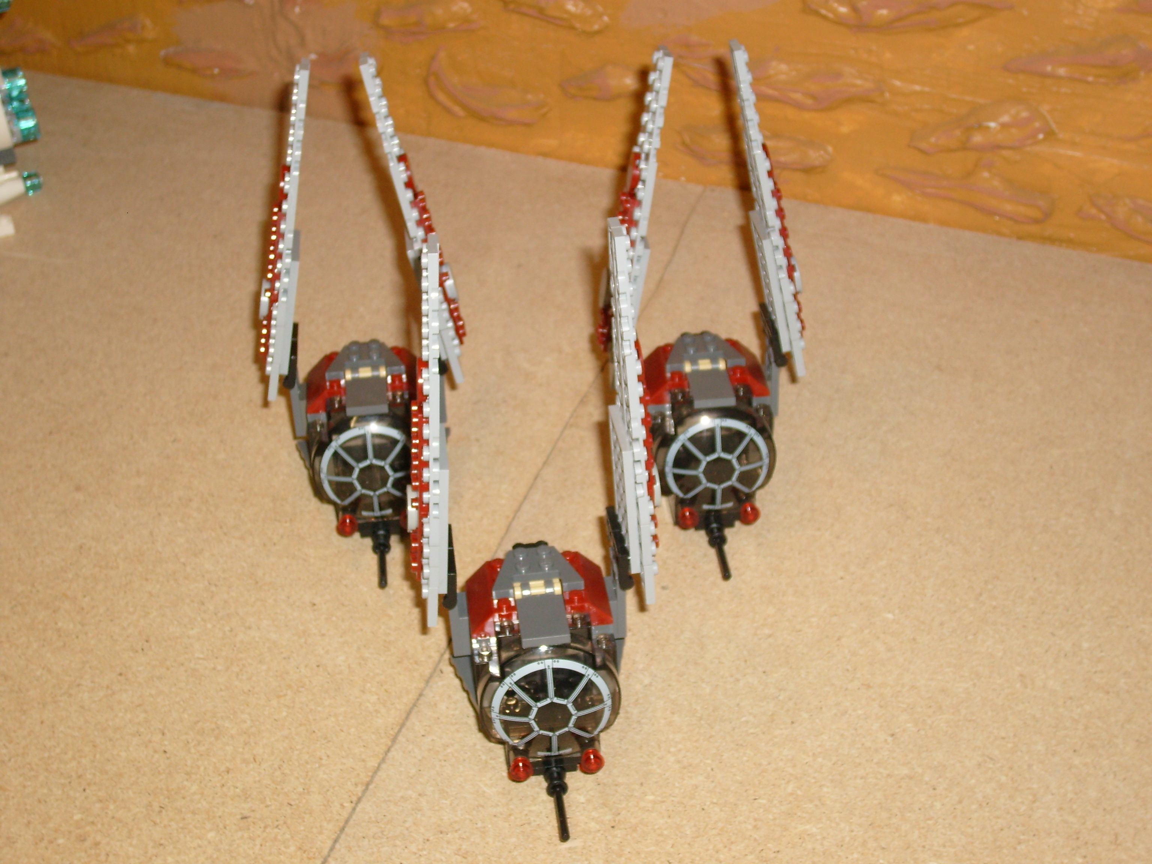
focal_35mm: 52
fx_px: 1731
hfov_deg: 36.8
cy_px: 432
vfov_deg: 28.0
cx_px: 576
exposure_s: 1/60
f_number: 3.3
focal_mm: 8.7
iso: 100
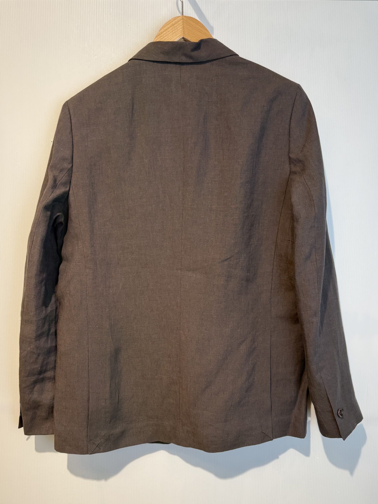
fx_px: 349
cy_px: 252
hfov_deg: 56.8
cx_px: 189
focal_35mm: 24
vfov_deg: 71.6
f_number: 1.78
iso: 80
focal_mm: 6.76
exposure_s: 1/100
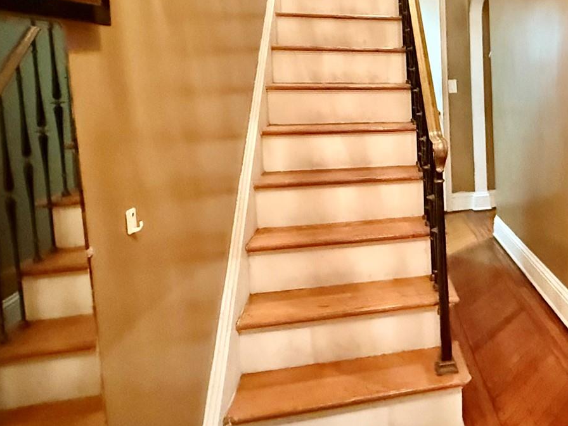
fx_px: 525
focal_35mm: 32
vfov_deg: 43.0
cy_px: 117
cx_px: 494
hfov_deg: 51.3
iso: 1250
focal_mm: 2.22
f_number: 2.2
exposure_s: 1/40
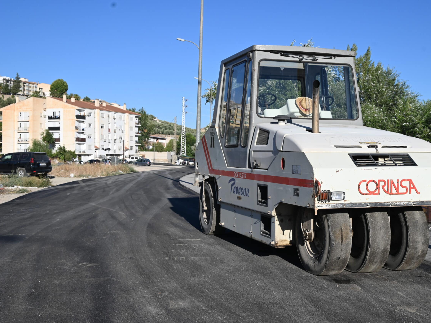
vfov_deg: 30.9
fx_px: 585
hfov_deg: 40.4
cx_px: 244
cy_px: 163
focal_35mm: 47
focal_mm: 43
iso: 100
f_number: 8
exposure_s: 1/500
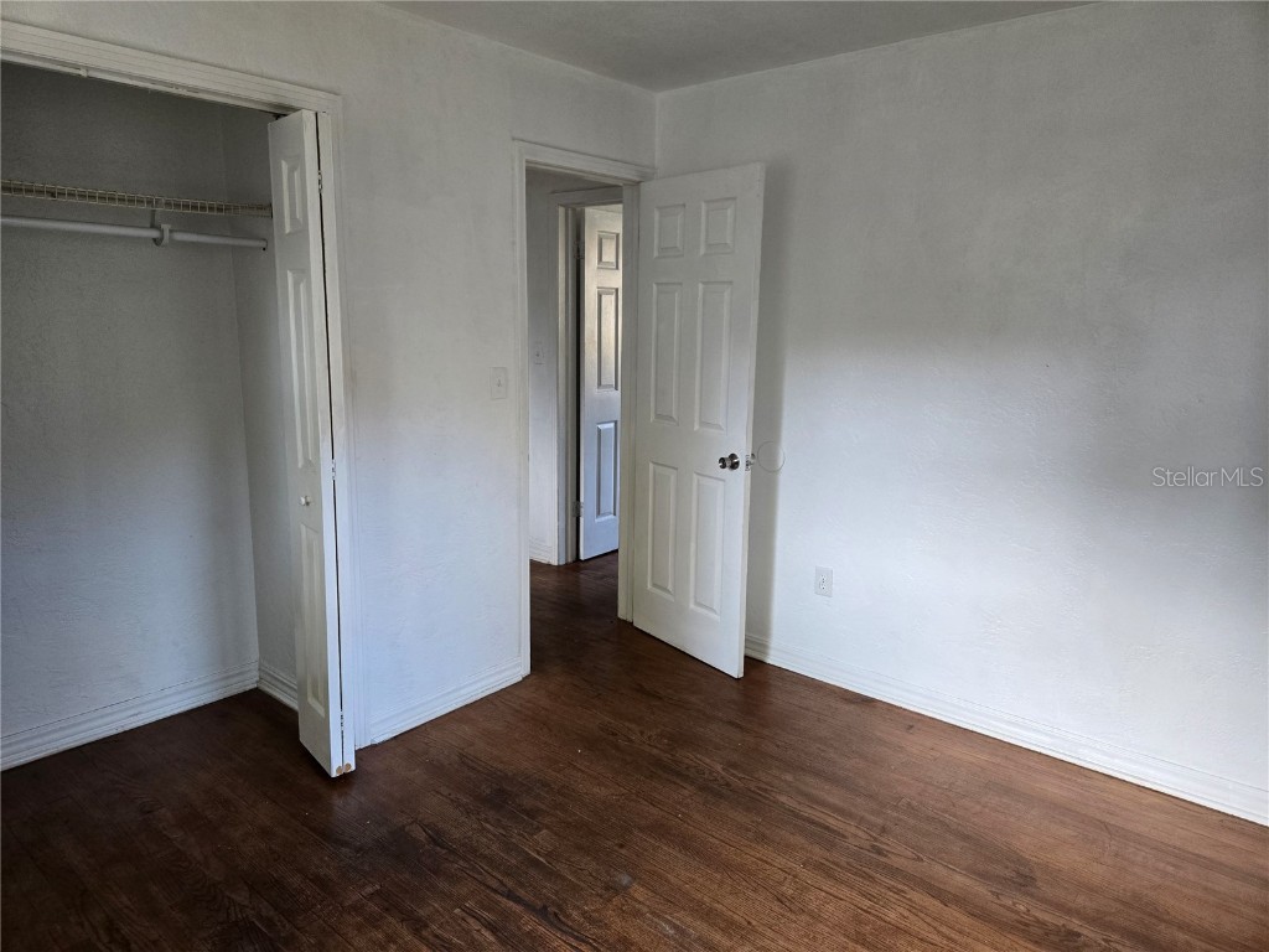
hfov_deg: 73.9
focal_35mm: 23
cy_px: 476
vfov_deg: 58.9
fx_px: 843
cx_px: 634
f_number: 1.8
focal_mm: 5.4
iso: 200
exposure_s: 1/120
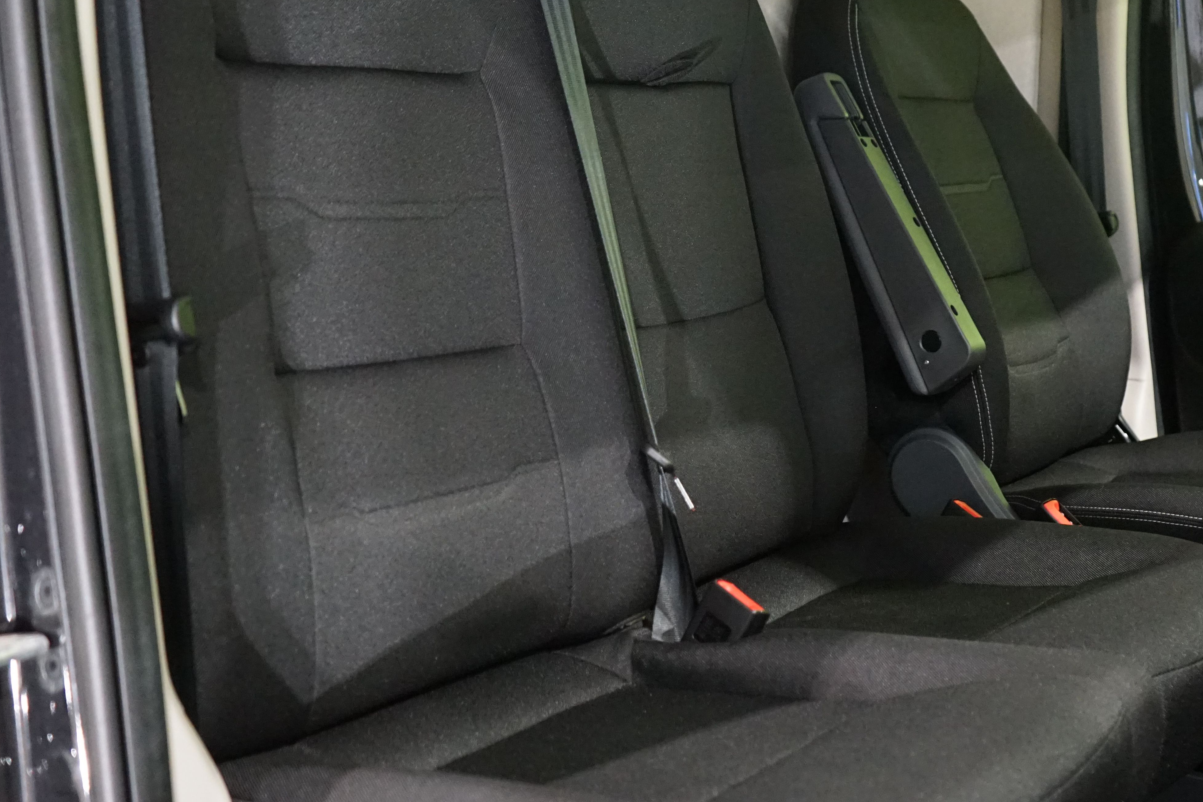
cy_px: 345
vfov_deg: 26.0
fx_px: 1737
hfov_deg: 37.9
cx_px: 759
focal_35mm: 52
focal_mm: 34
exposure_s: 1/60
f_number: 4
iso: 6400
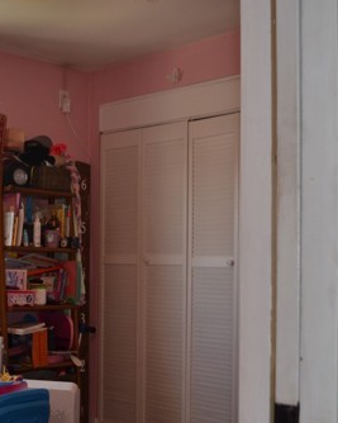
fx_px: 676
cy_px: 244
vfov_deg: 34.7
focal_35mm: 54
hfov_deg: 27.8
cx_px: 101
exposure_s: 1/60
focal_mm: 20
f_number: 4
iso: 400
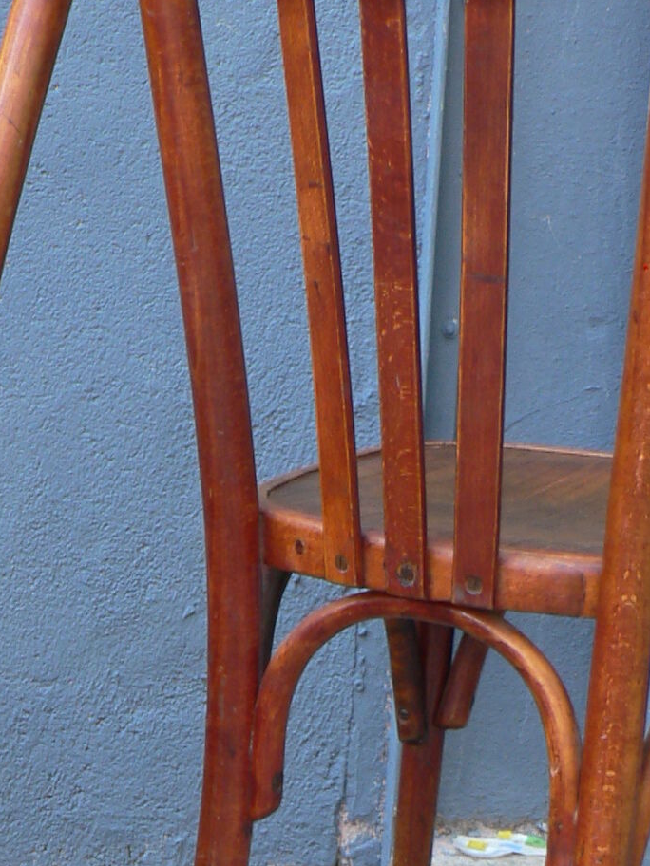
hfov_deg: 14.5
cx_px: 43
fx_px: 2529
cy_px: 807
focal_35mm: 101
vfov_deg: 19.0
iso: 80
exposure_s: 1/80
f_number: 2.8
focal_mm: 6
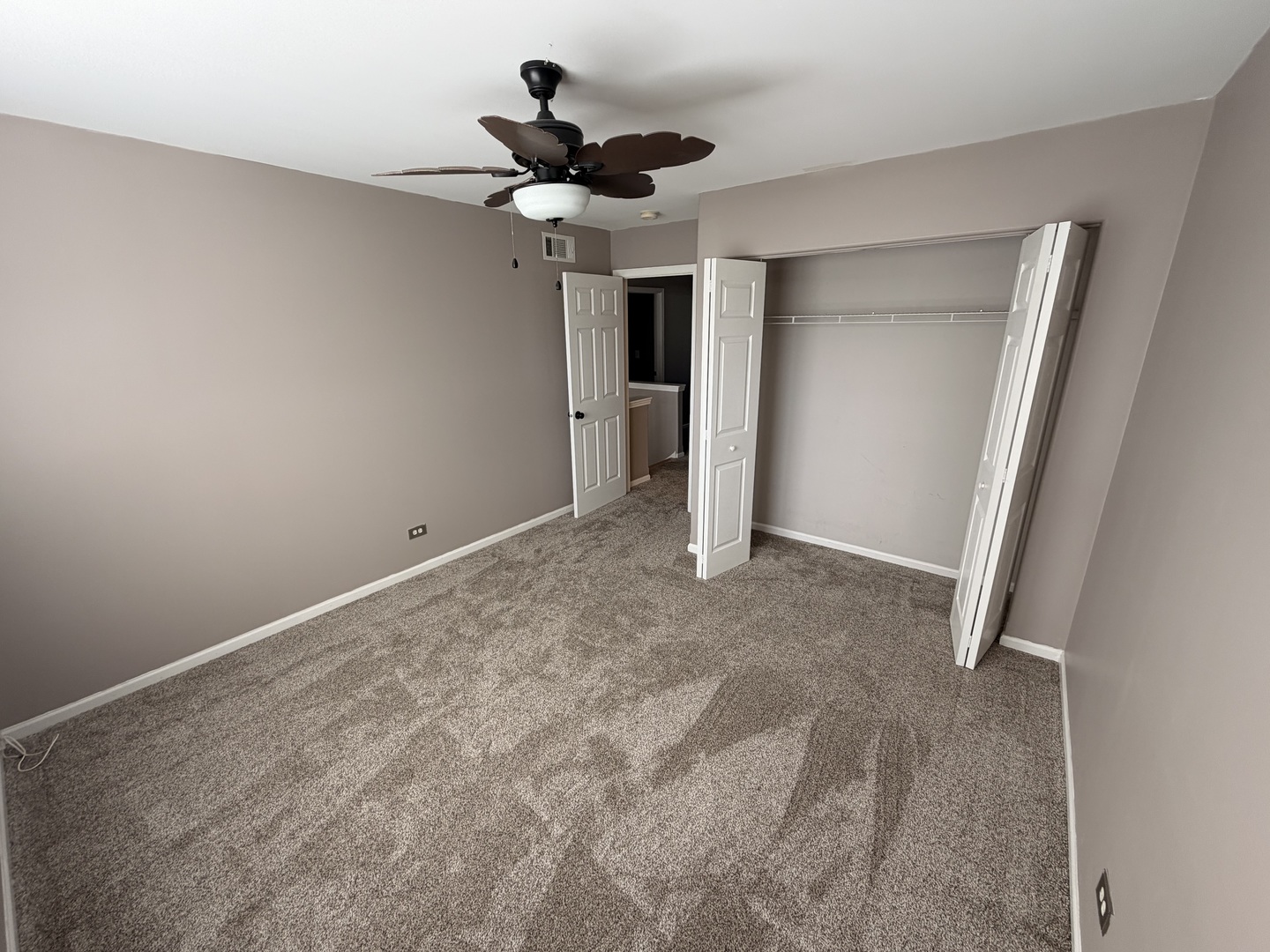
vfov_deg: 85.7
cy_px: 476
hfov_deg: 102.1
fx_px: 514
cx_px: 635
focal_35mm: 14
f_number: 2.2
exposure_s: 1/121
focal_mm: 2.22
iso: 80
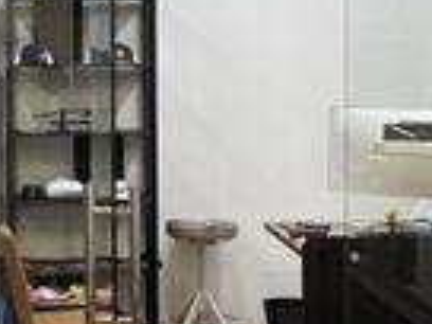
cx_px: 22
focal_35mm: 103
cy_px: 94
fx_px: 1285
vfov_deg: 14.3
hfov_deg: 18.7
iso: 64
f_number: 1.6
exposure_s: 1/100
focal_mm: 5.96
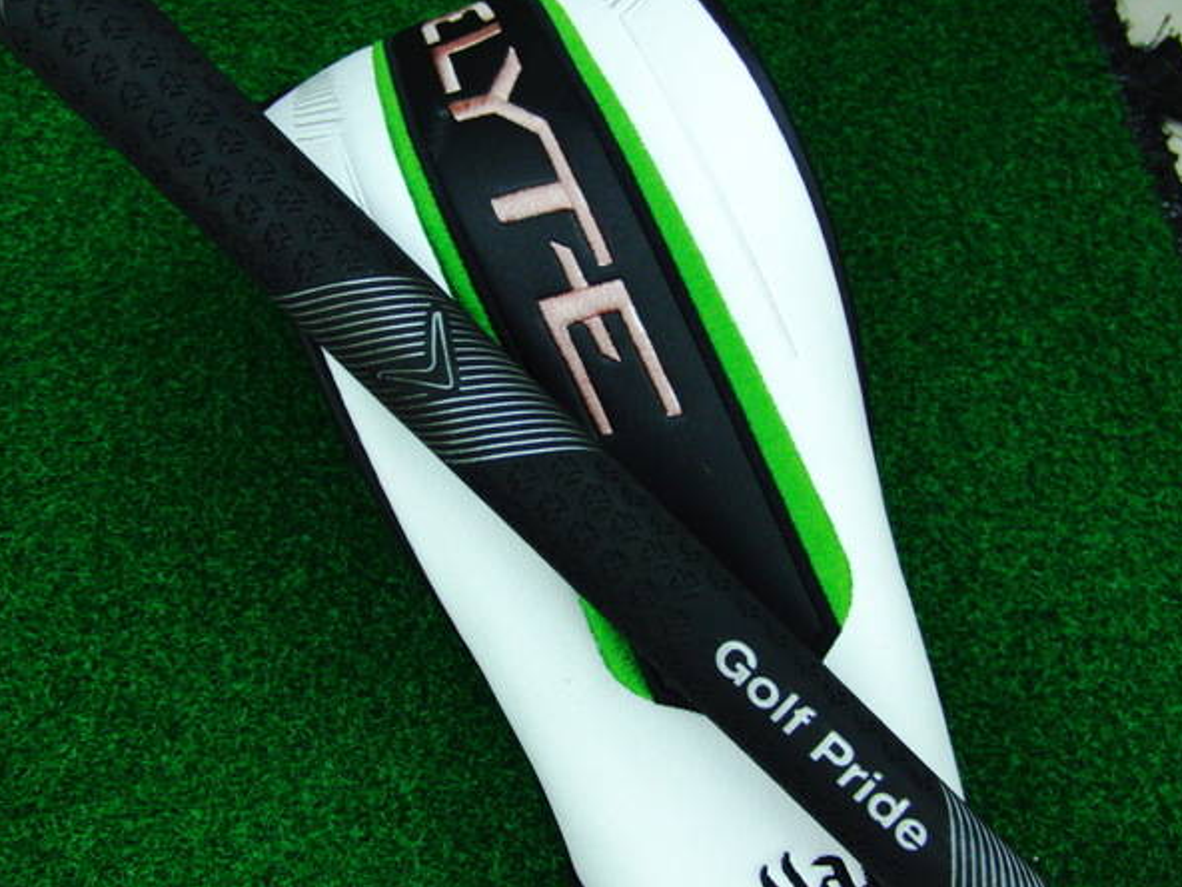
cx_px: 555
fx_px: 1366
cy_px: 426
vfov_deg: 36.0
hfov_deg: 46.8
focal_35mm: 40
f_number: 3.6
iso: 400
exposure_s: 1/60
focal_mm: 6.42
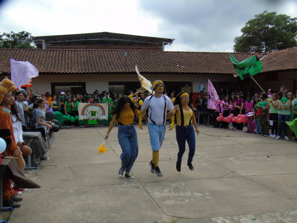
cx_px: 148
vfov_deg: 36.0
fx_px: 343
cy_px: 112
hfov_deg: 46.8
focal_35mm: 40
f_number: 3.9
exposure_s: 1/500
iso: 80
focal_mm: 7.1
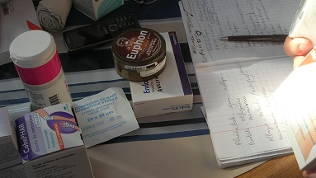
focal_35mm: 54
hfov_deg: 38.2
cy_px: 116
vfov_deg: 22.2
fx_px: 453
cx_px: 200
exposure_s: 1/34.2
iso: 64
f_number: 4.8
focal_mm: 7.8
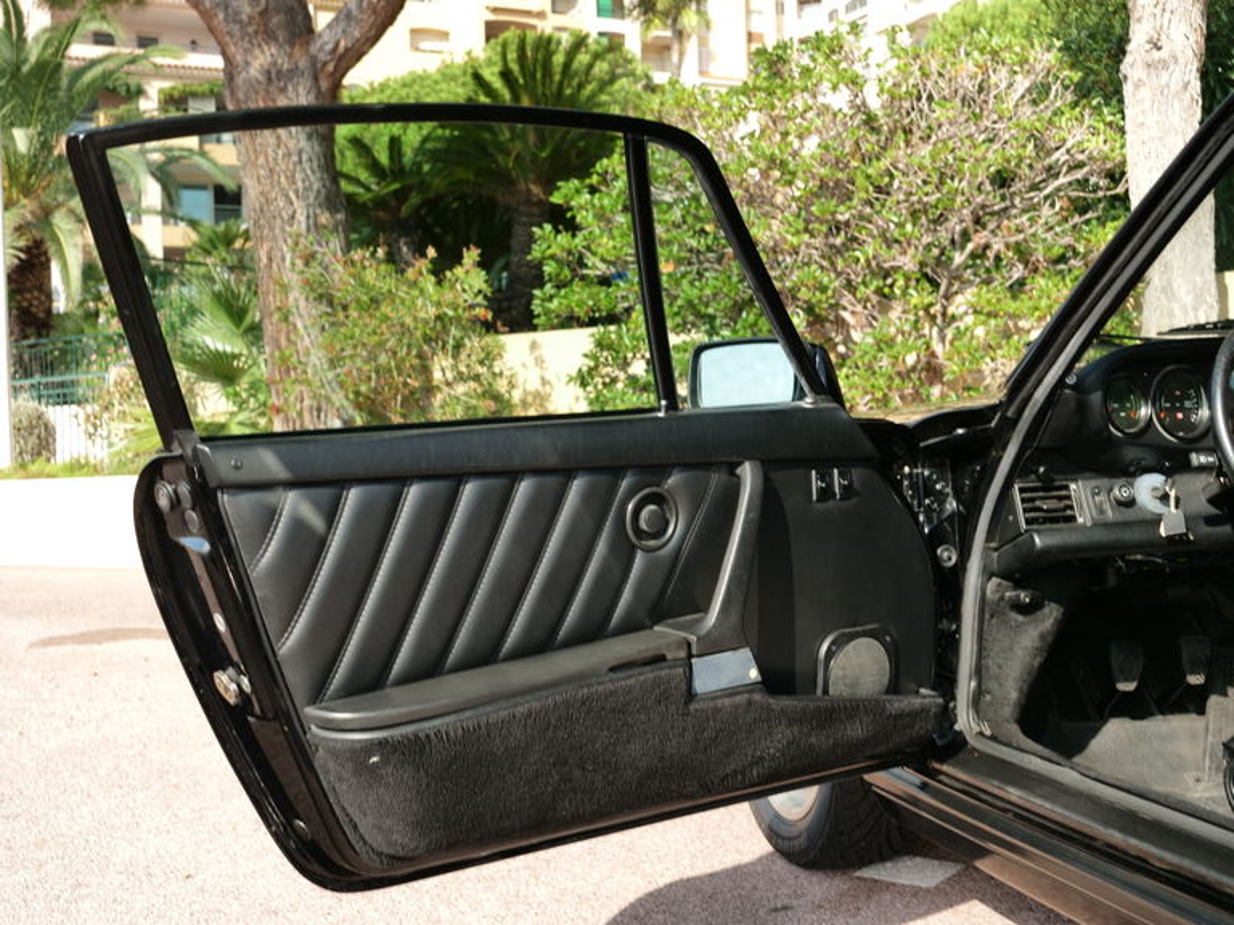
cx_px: 617
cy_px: 462
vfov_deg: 32.9
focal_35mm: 44
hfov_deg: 42.9
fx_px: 1569
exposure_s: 1/25
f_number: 4.5
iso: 100
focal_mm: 22
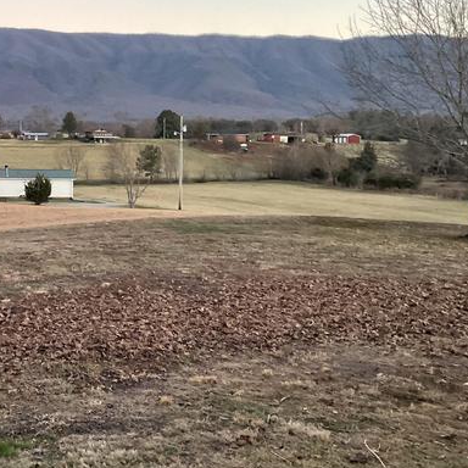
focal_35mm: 57
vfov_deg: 30.0
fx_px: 872
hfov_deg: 28.3
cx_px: 2
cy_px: 189
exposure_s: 1/120
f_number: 1.8
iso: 50
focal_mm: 3
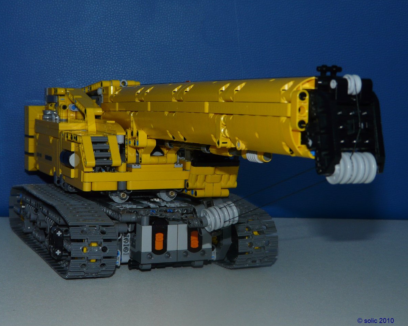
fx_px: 833
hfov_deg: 27.5
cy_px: 163
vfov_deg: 22.2
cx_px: 194
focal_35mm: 69
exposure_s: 1/50
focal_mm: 10.8
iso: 100
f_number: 3.2
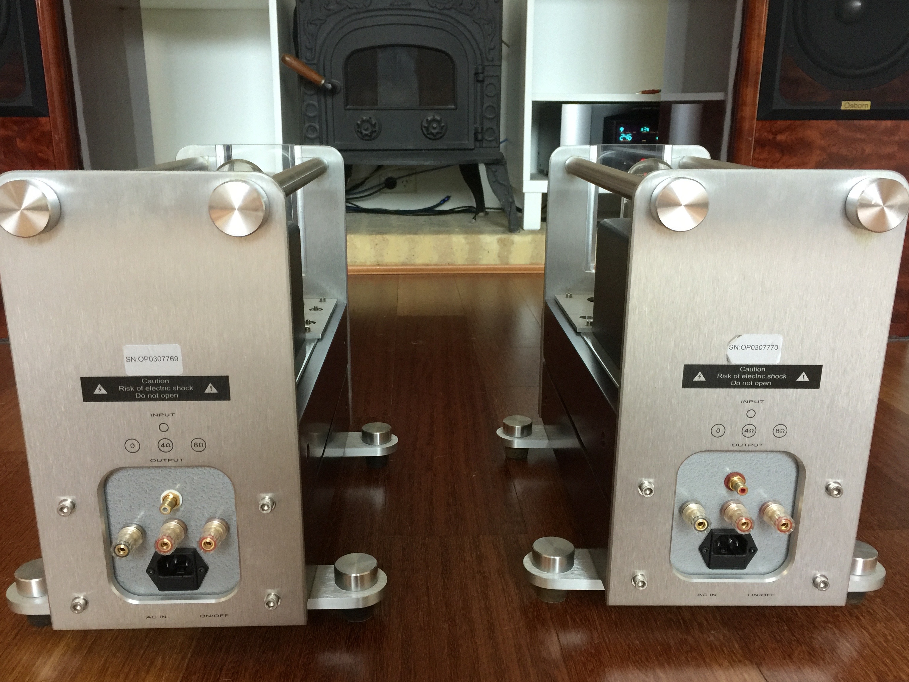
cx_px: 441
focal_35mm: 31
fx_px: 814
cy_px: 361
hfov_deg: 58.3
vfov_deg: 45.4
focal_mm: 4.15
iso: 125
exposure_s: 1/17
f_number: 2.2
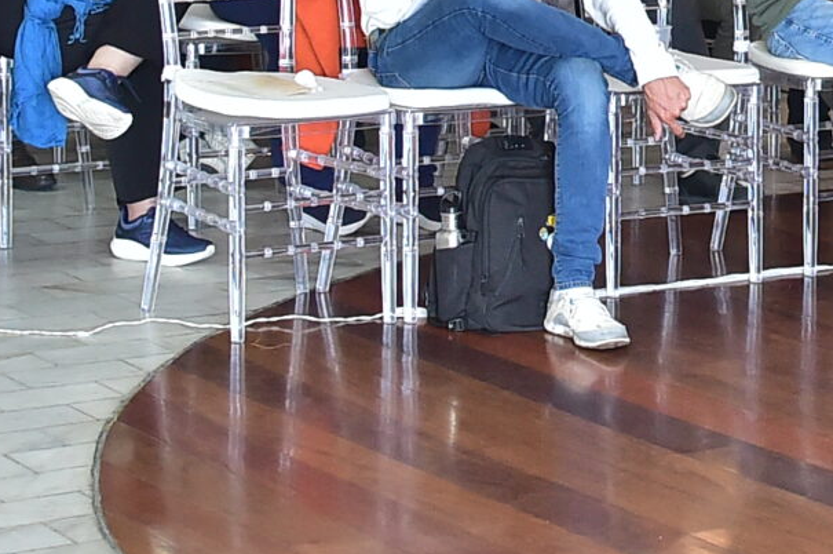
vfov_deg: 9.1
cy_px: -188
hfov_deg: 13.6
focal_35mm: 148
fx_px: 3421
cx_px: 932
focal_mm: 35
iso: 2500
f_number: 3.5
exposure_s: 1/500
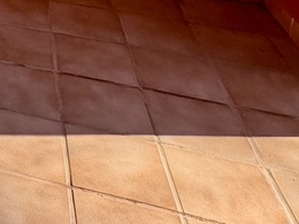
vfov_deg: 16.5
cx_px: -212
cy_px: -218
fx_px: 596
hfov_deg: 21.0
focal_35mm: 69
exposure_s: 1/720
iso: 40
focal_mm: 2.22
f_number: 2.2
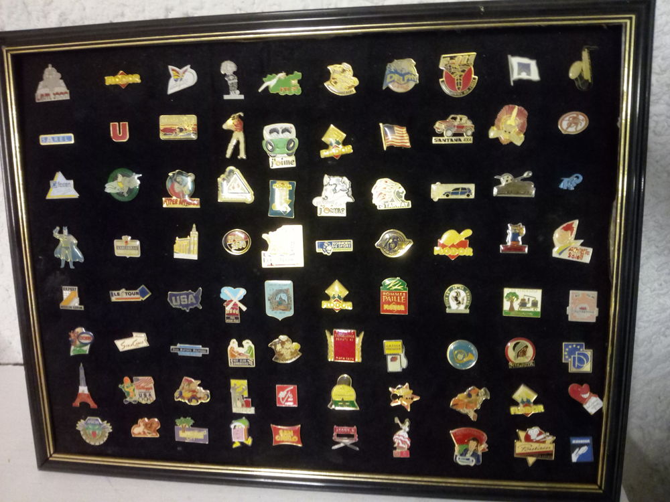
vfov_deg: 51.4
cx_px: 335
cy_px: 251
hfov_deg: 65.3
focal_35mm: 27
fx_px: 523
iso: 1204
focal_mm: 3.5
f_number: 2
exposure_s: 1/16.7
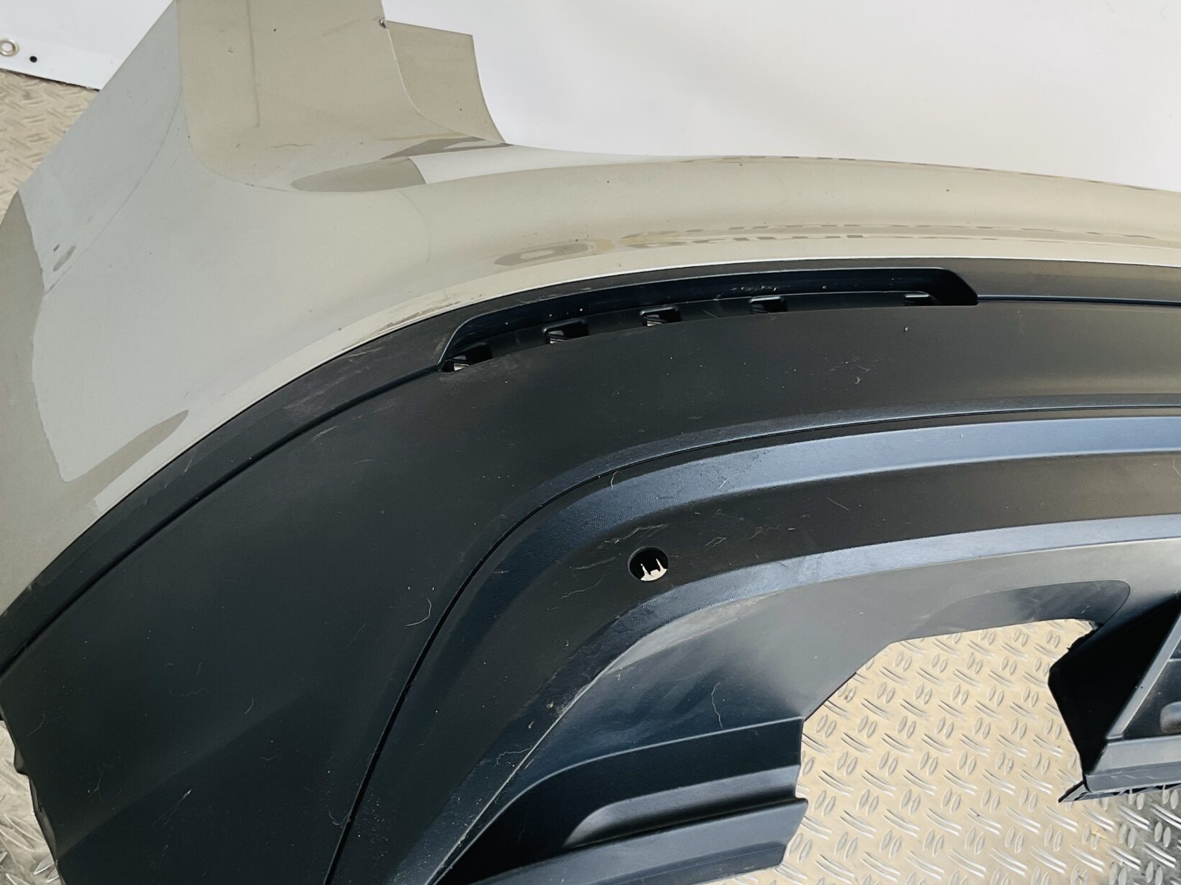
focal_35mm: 45
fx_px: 1535
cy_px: 445
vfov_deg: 32.2
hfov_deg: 41.8
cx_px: 734
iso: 16
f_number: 1.8
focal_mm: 3
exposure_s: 1/128
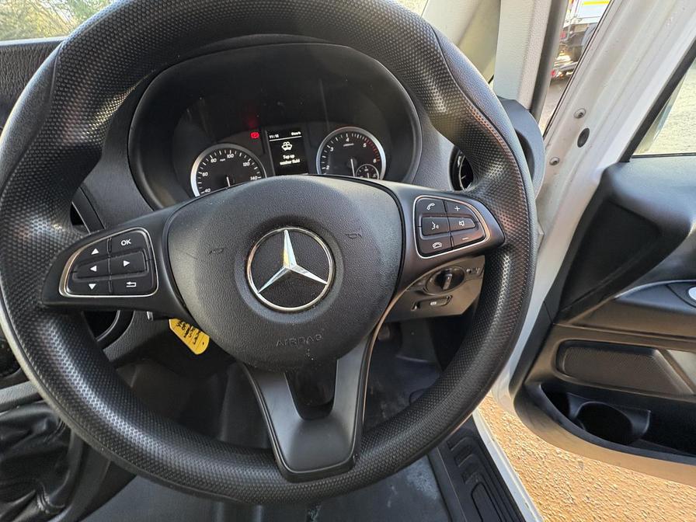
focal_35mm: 14
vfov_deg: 85.7
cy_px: 261
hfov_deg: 102.1
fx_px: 281
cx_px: 348
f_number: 2.2
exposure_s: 1/91
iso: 200
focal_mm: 2.22
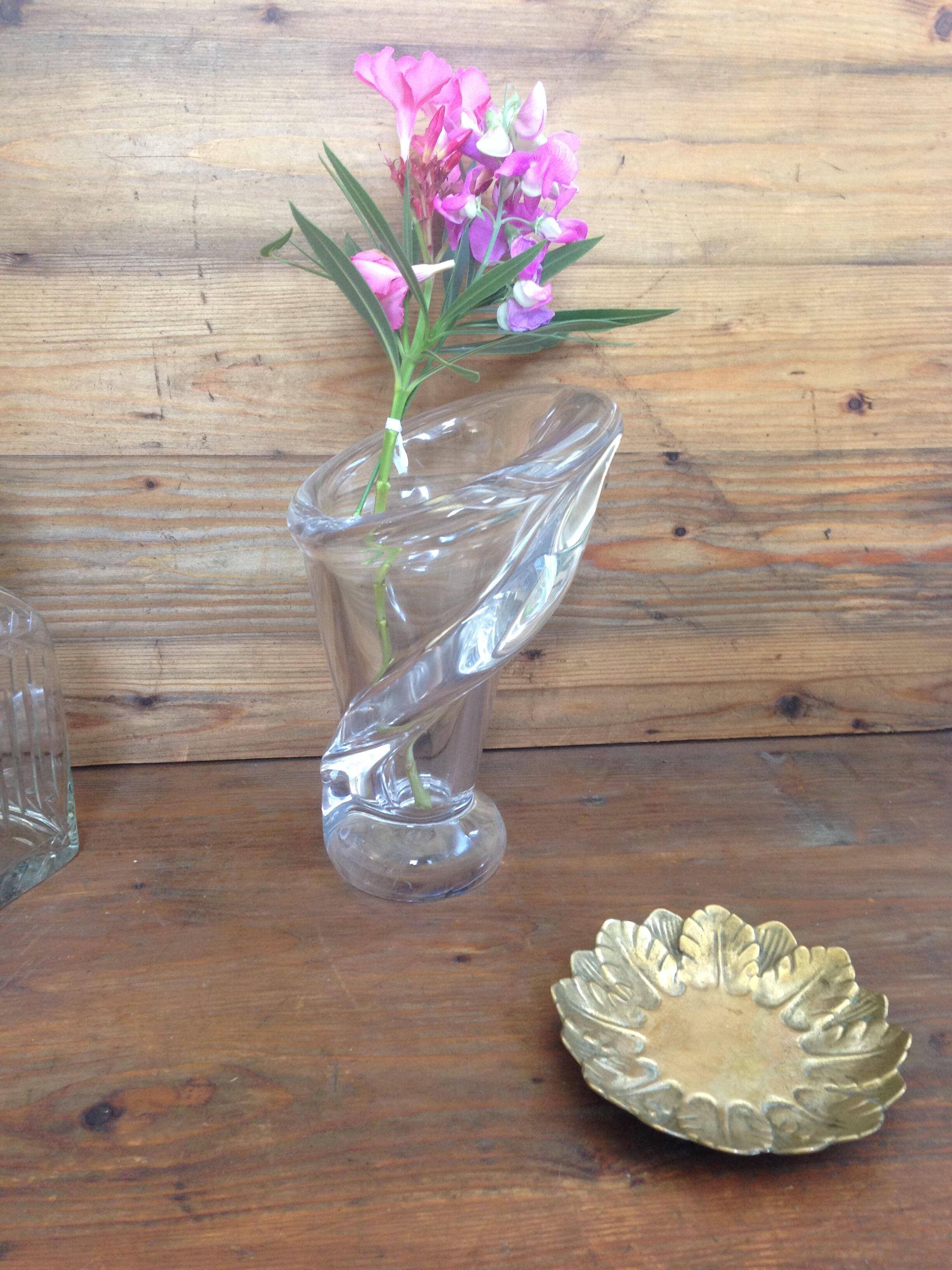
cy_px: 635
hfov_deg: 42.9
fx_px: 1210
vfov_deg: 55.4
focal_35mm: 33
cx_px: 476
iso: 100
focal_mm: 4.12
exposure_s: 1/20
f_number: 2.4
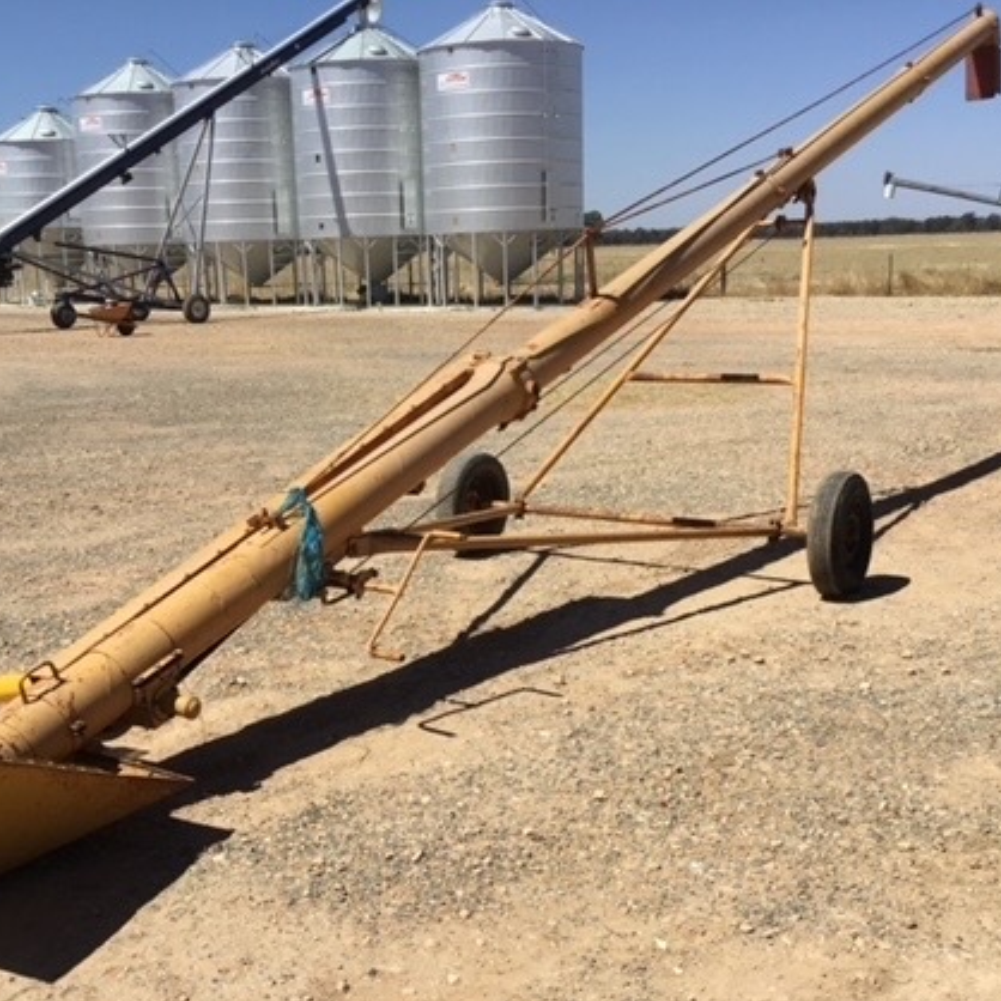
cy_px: 572
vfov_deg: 39.9
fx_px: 1374
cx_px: 460
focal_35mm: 42
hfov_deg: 40.0
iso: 25
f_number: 2.4
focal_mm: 3.3
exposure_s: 1/2146
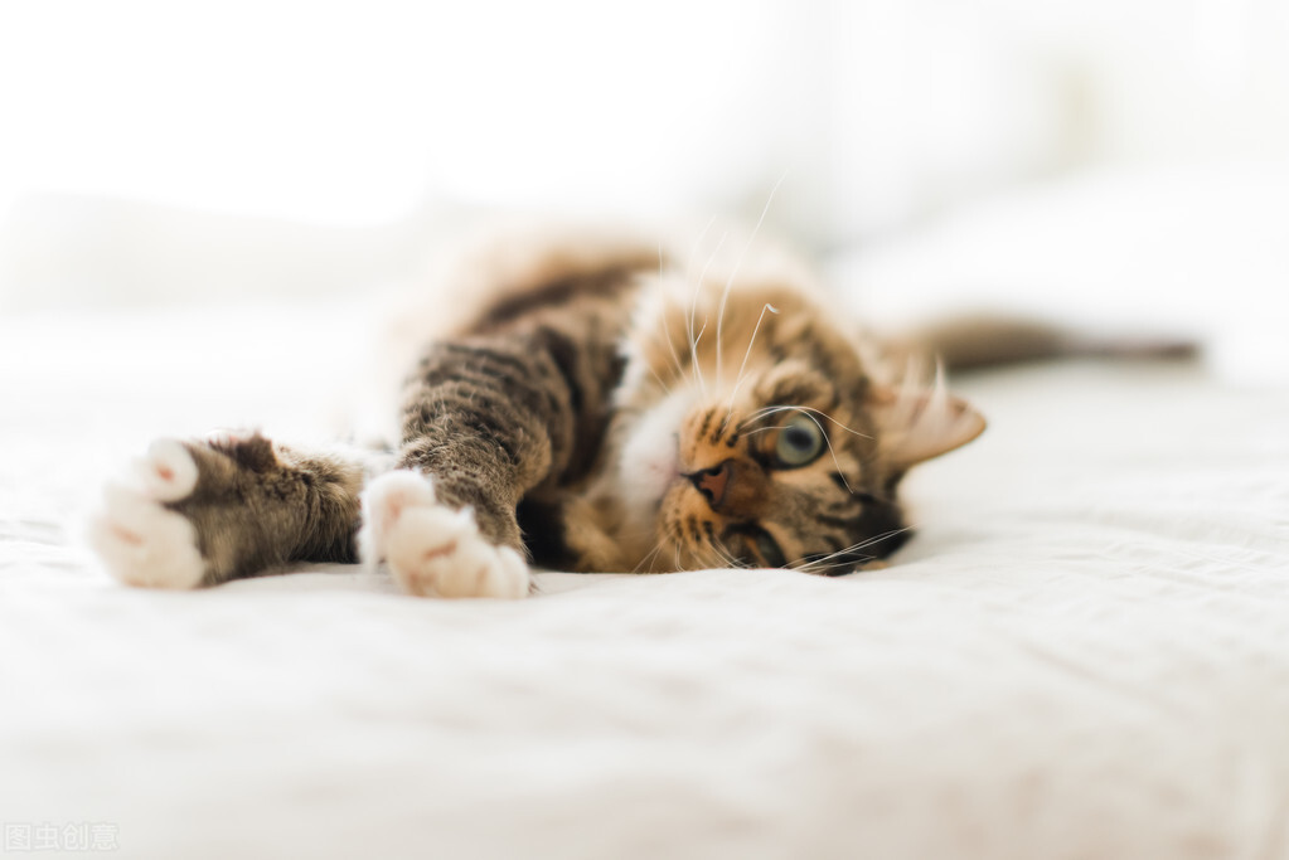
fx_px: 1791
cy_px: 430
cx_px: 644
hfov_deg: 39.6
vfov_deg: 27.0
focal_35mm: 50
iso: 800
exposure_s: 1/320
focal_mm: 50
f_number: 1.4
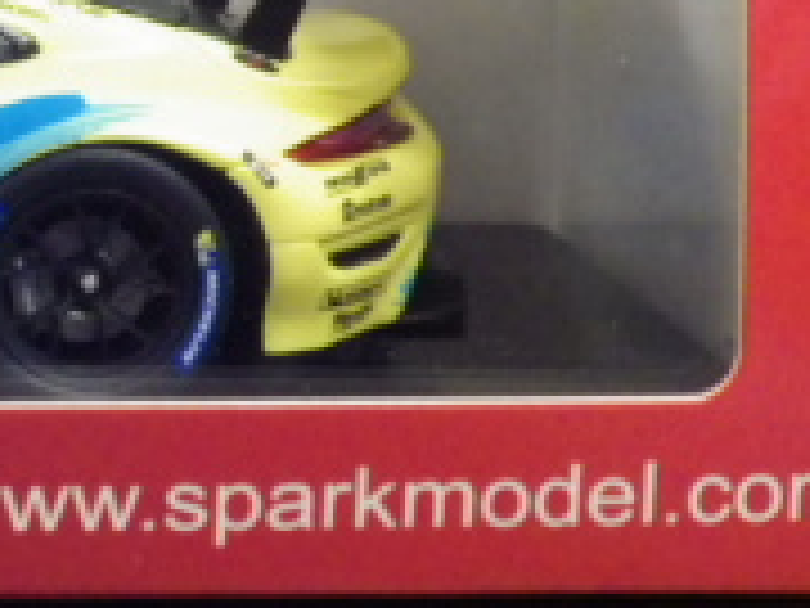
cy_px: 68
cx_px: -374
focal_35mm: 146
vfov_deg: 10.1
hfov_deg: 12.9
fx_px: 3416
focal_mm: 7.4
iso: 800
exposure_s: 1/40
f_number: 3.6
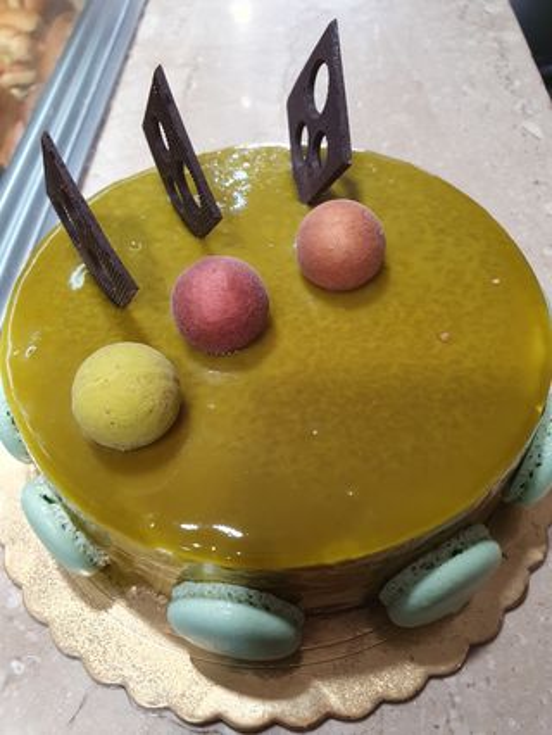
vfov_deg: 67.3
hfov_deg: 53.1
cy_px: 368
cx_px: 276
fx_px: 552
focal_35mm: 26
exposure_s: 1/100
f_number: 2.4
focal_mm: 4.32
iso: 250
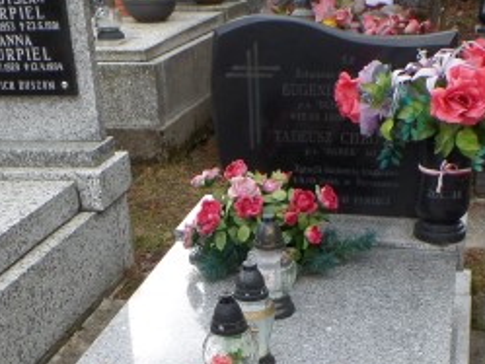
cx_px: 275
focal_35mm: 59
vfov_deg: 23.5
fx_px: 827
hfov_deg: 32.6
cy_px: 389
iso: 100
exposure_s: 1/125
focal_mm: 4.1
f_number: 3.5
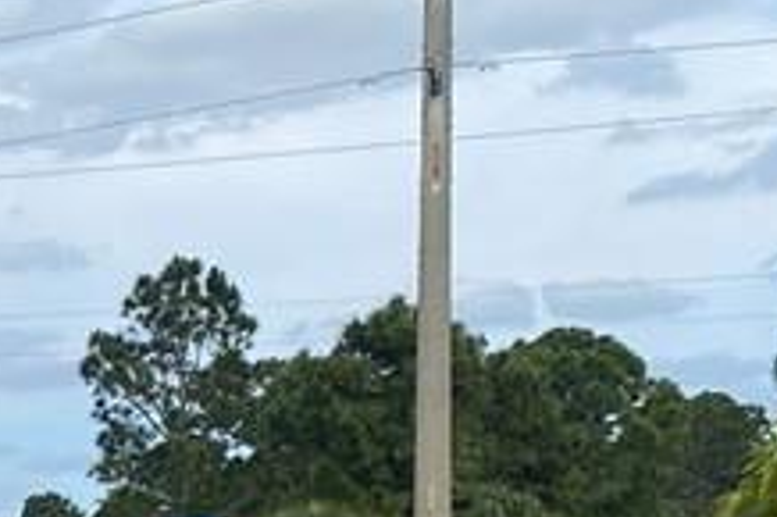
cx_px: -884
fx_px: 2739
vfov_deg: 10.2
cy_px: 899
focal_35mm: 127
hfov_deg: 13.3
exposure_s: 1/2625
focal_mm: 4.25
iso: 32
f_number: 1.8
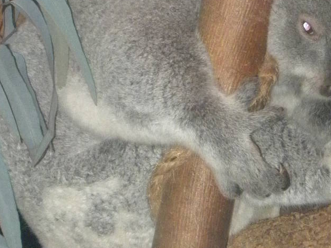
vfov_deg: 3.2
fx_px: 4513
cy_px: 128
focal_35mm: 472
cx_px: 237
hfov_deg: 4.2
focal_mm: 32.7
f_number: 4.5
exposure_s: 1/30
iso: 499
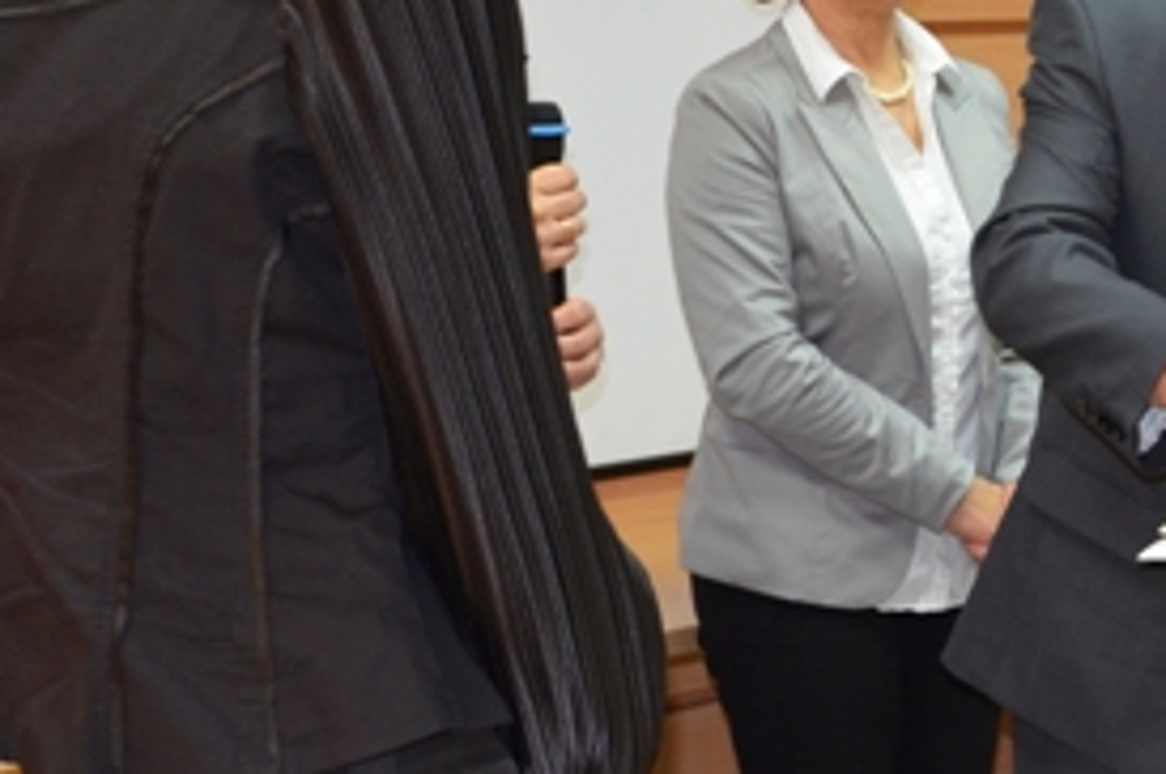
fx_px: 3170
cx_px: 1306
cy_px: 306
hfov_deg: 19.9
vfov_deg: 13.9
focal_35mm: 98
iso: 1100
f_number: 4
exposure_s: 1/60
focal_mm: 28
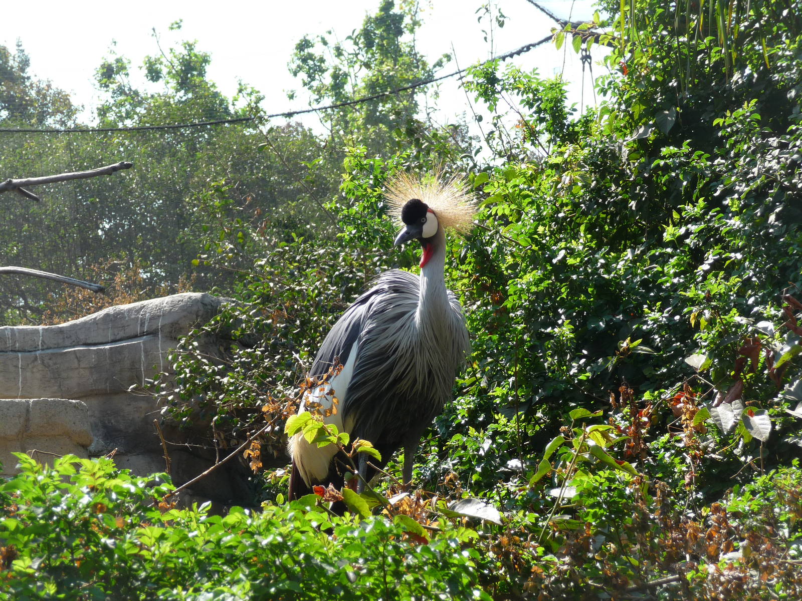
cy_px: 300
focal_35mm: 112
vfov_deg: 13.2
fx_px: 2595
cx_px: 401
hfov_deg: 17.6
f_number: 4.7
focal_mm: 19.1
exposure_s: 1/160
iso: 100
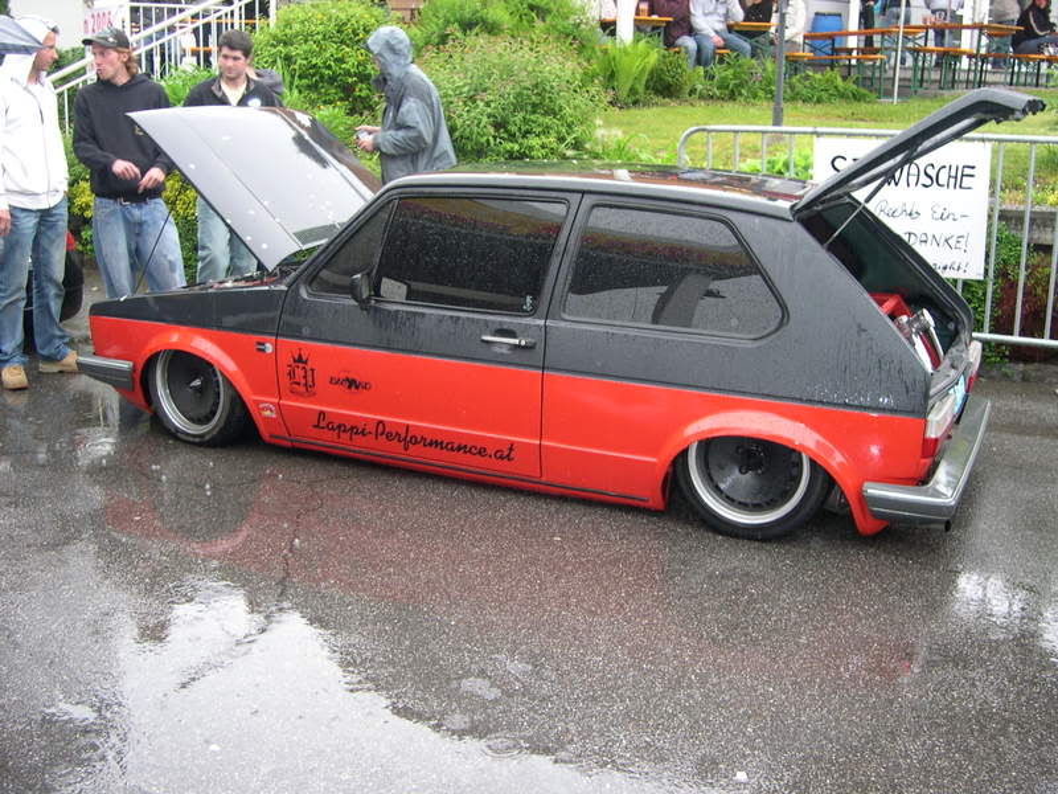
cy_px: 397
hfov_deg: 49.0
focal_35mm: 38
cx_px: 529
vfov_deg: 37.7
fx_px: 1161
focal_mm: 8
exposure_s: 1/30
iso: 140
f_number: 2.8
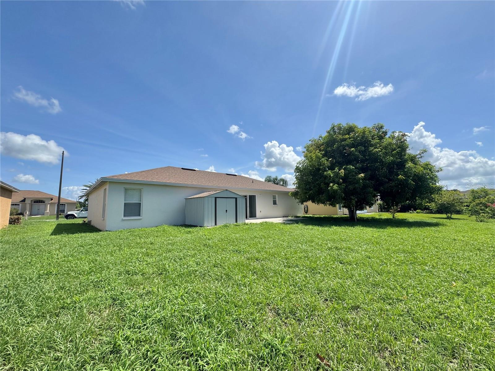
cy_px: 186
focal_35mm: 14
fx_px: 200
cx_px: 248
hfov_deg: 102.1
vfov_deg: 85.7
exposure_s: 1/2208
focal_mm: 2.22
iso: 50
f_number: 2.2
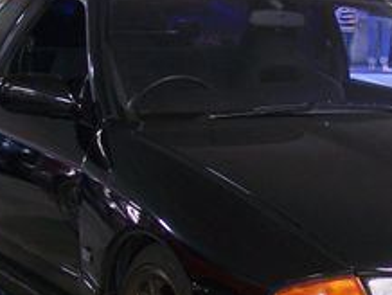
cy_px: 304
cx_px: 376
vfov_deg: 11.1
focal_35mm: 132
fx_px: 1496
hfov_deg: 14.7
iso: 64
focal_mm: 7.6
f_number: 3
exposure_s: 1/2
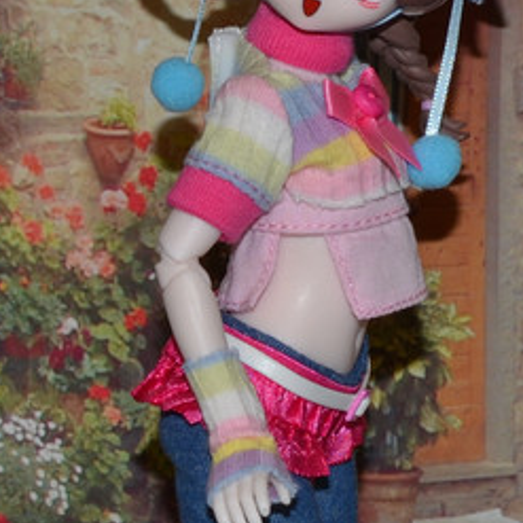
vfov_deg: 12.0
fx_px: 2468
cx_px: 292
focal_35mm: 144
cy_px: 470
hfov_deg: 12.1
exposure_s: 1/60
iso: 100
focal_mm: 35
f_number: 8
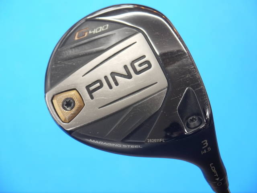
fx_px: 624
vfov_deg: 17.6
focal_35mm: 84
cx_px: 128
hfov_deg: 23.3
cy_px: 96
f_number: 5.6
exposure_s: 1/80
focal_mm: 42
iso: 800
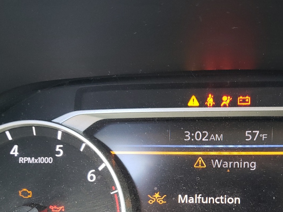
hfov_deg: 37.2
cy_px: 180
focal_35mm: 50
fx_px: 409
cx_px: 215
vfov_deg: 28.3
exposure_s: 1/50
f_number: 1.5
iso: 97
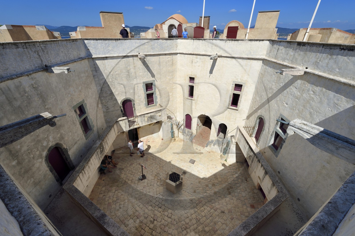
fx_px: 138
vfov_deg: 81.1
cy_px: 118
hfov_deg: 104.3
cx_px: 178
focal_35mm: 14
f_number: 18
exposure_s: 1/200
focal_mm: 14
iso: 200
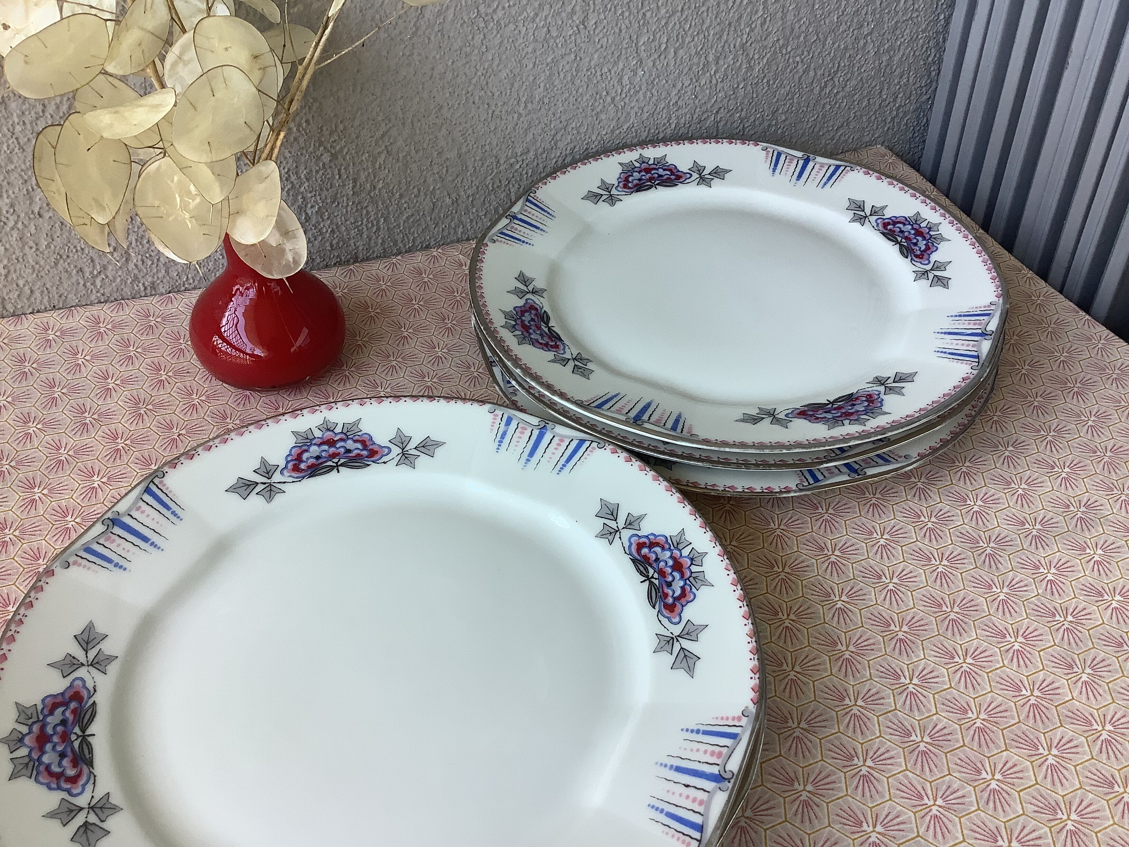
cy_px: 424
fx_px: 1011
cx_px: 564
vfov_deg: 45.4
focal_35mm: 31
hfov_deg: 58.4
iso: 64
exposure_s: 1/100
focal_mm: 3.3
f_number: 2.4
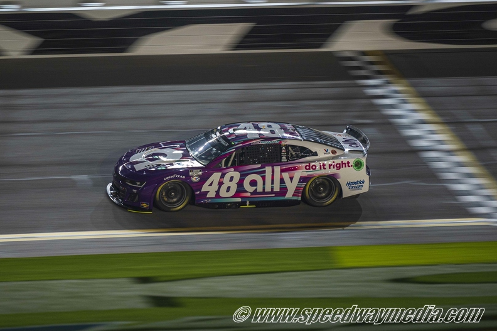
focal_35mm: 200
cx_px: 248
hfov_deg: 10.3
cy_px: 166
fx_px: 2759
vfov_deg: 6.9
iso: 640
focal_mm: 200
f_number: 2.8
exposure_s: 1/250
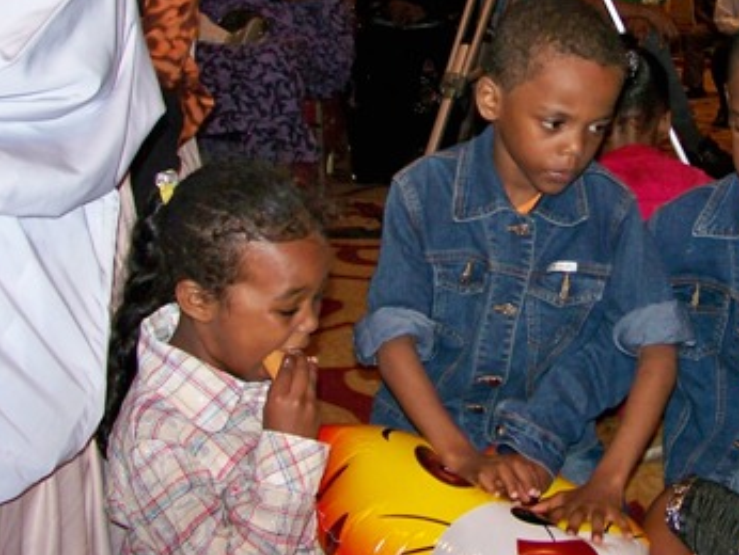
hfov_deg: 31.1
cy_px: 117
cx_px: 562
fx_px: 1303
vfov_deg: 23.7
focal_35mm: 61
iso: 200
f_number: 2.8
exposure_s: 1/30
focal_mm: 5.85
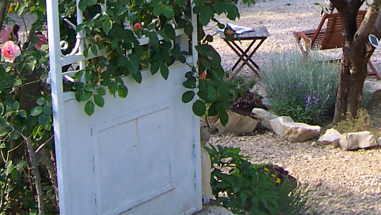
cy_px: -114
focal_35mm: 88
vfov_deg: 13.0
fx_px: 889
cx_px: 275
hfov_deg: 24.0
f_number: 2.8
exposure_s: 1/250
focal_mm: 5.6
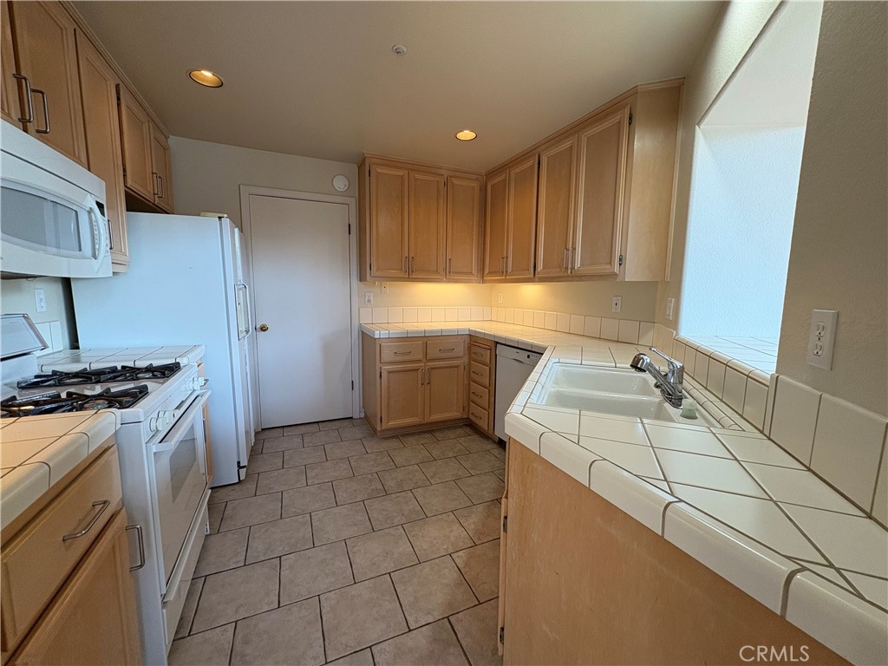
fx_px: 359
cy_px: 333
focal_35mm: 14
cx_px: 444
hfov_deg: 102.1
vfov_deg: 85.7
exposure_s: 1/60
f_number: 2.2
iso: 125
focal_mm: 2.22
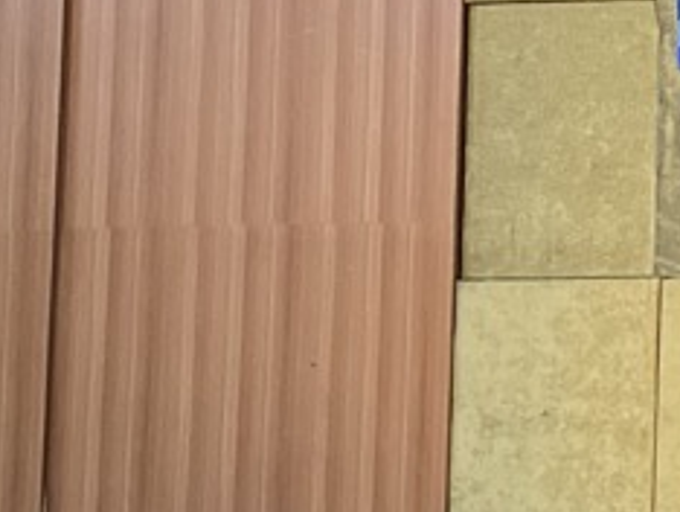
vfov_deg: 10.4
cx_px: 1334
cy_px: 55
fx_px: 2792
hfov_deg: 12.4
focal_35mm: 142
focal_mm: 4.2
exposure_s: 1/40
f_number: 1.6
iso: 500
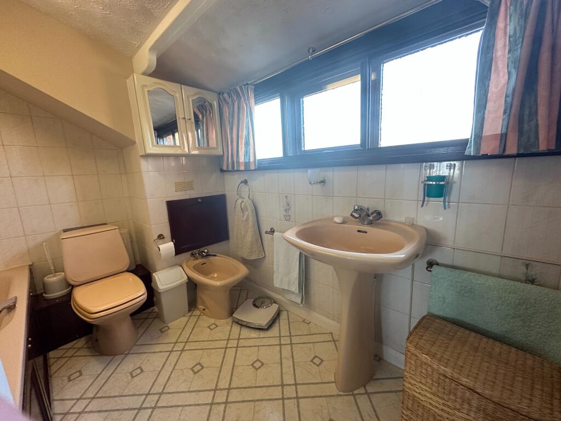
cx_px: 280
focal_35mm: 14
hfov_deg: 102.1
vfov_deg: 85.7
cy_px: 210
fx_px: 227
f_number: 2.2
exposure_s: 1/100
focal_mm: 2.22
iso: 250
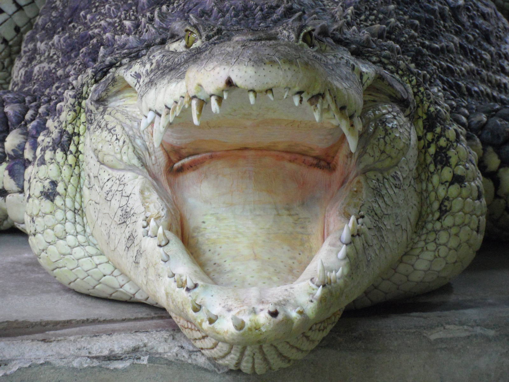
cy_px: 191
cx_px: 254
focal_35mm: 330
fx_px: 4852
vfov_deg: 4.5
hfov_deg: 6.0
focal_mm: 53.3
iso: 400
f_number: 5.6
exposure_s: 1/6
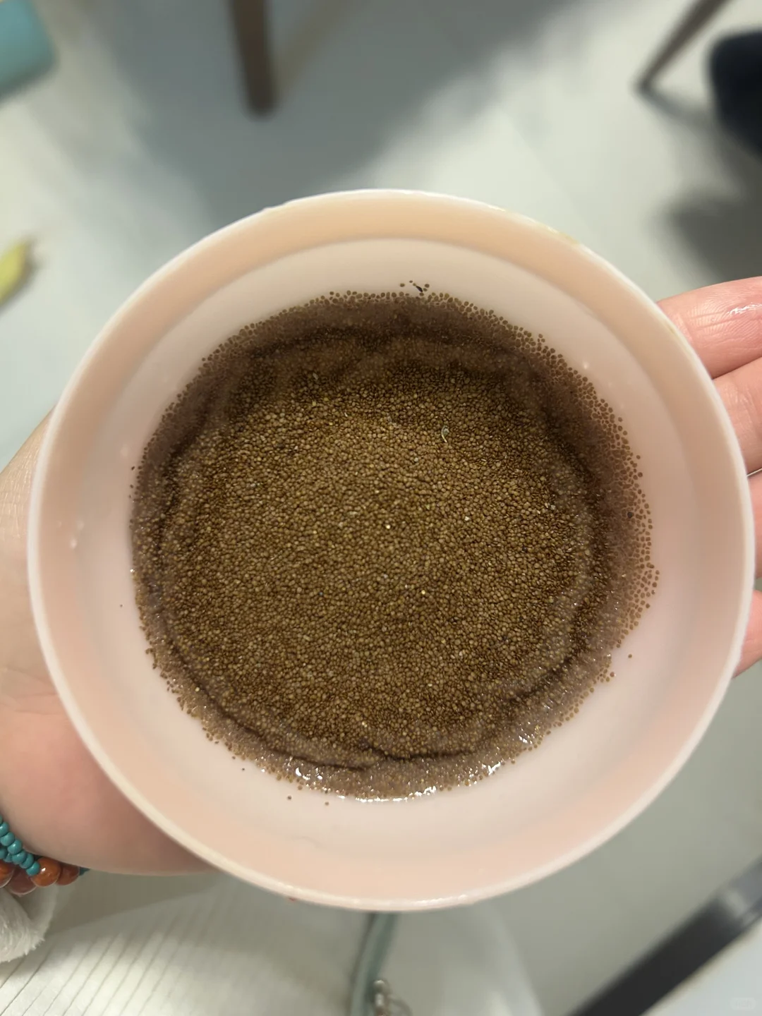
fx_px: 763
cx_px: 381
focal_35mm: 26
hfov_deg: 53.1
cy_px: 508
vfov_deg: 67.3
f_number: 1.5
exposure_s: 1/50
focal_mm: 5.7
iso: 250
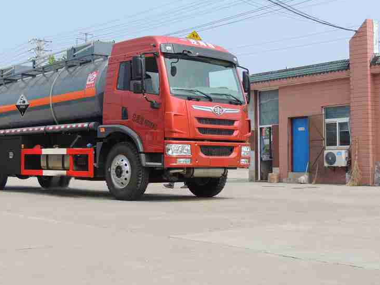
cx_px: 139
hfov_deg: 34.7
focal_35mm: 55
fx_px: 604
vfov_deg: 26.6
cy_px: 140
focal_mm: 7.1
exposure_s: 1/800
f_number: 3.3
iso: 100
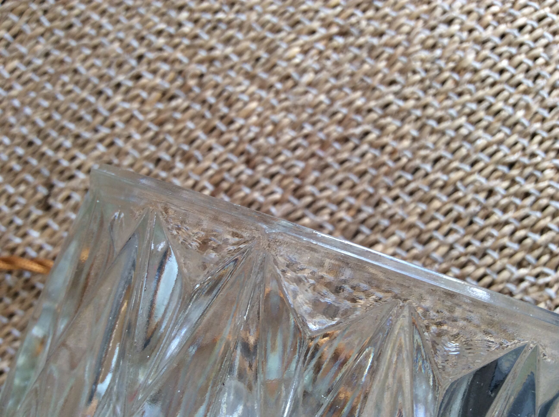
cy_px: 208
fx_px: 516
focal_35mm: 32
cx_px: 280
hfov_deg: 56.9
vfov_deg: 44.1
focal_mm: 3.3
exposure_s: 1/25
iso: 32
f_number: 2.4
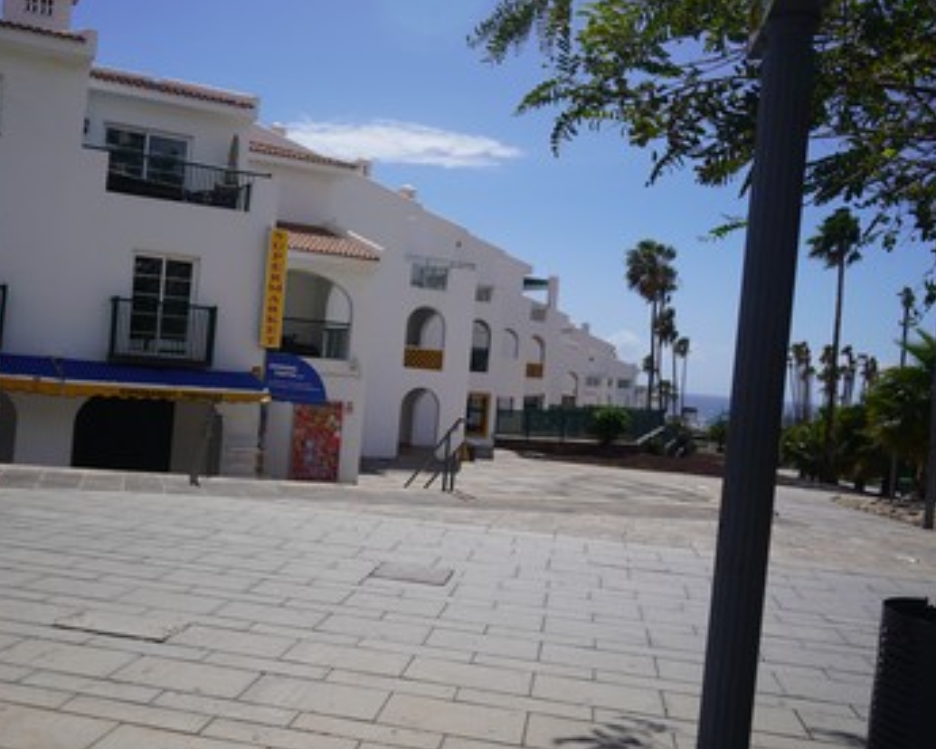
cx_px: 374
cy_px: 365
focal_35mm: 35
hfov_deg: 51.2
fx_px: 970
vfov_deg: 42.2
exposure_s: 1/1250
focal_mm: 28
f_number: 5
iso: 100
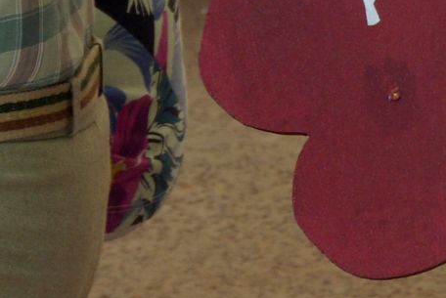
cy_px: -225
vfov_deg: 3.0
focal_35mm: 458
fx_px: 5679
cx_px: 892
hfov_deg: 4.4
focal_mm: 68
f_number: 8
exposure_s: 1/30
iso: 400
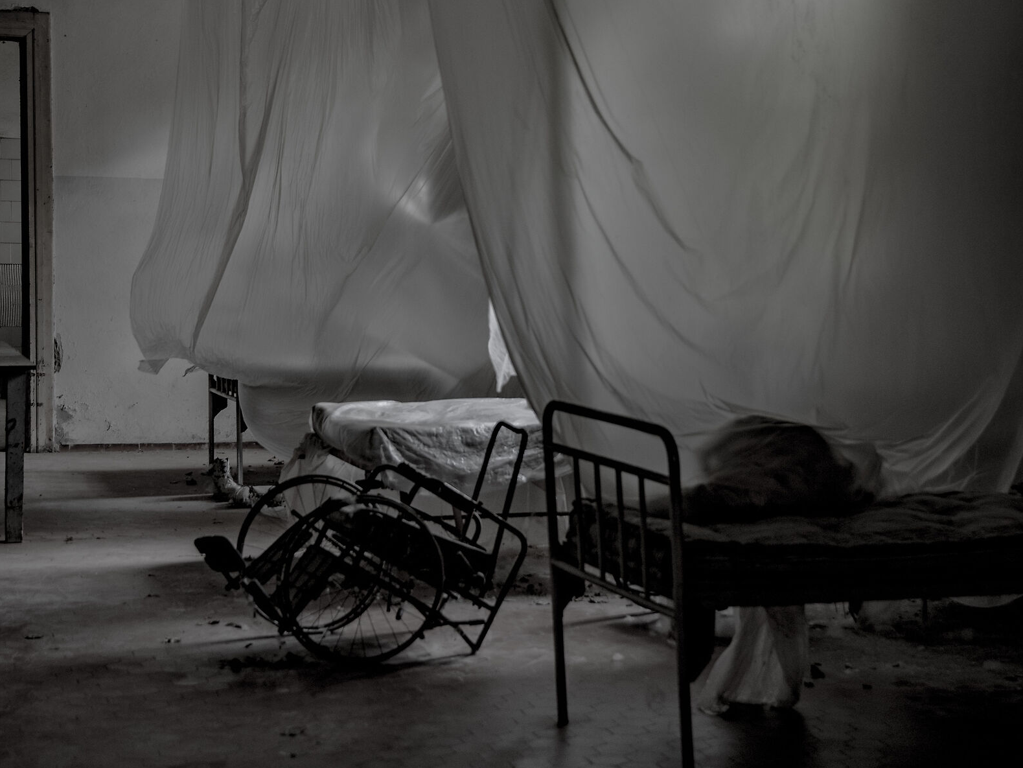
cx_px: 507
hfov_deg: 25.7
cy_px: 366
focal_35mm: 76
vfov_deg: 19.4
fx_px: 2247
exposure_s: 1/60
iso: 500
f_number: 4
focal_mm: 52
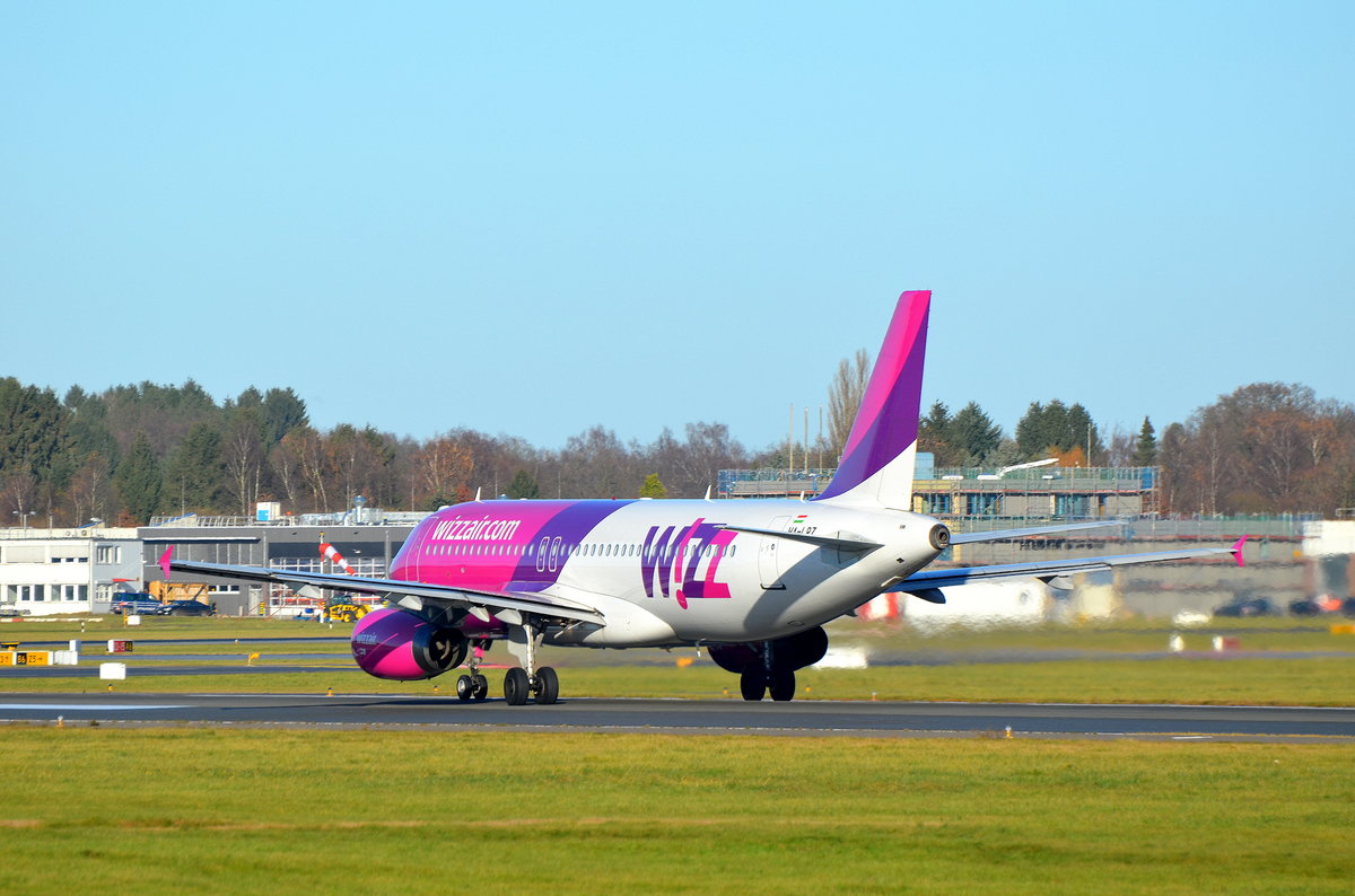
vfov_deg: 3.0
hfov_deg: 4.6
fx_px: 16897
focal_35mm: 450
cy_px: 448
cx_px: 678
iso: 200
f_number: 8
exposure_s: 1/1000
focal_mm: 300
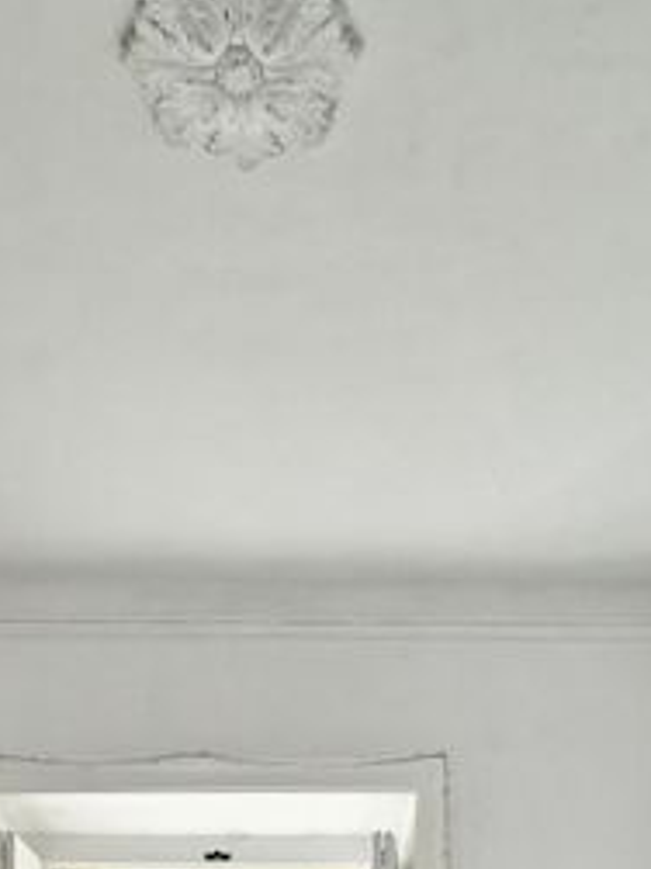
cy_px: 1354
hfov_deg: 28.5
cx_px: 284
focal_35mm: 51
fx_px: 1280
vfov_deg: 25.9
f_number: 2.2
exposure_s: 1/100
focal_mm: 2.35
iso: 80
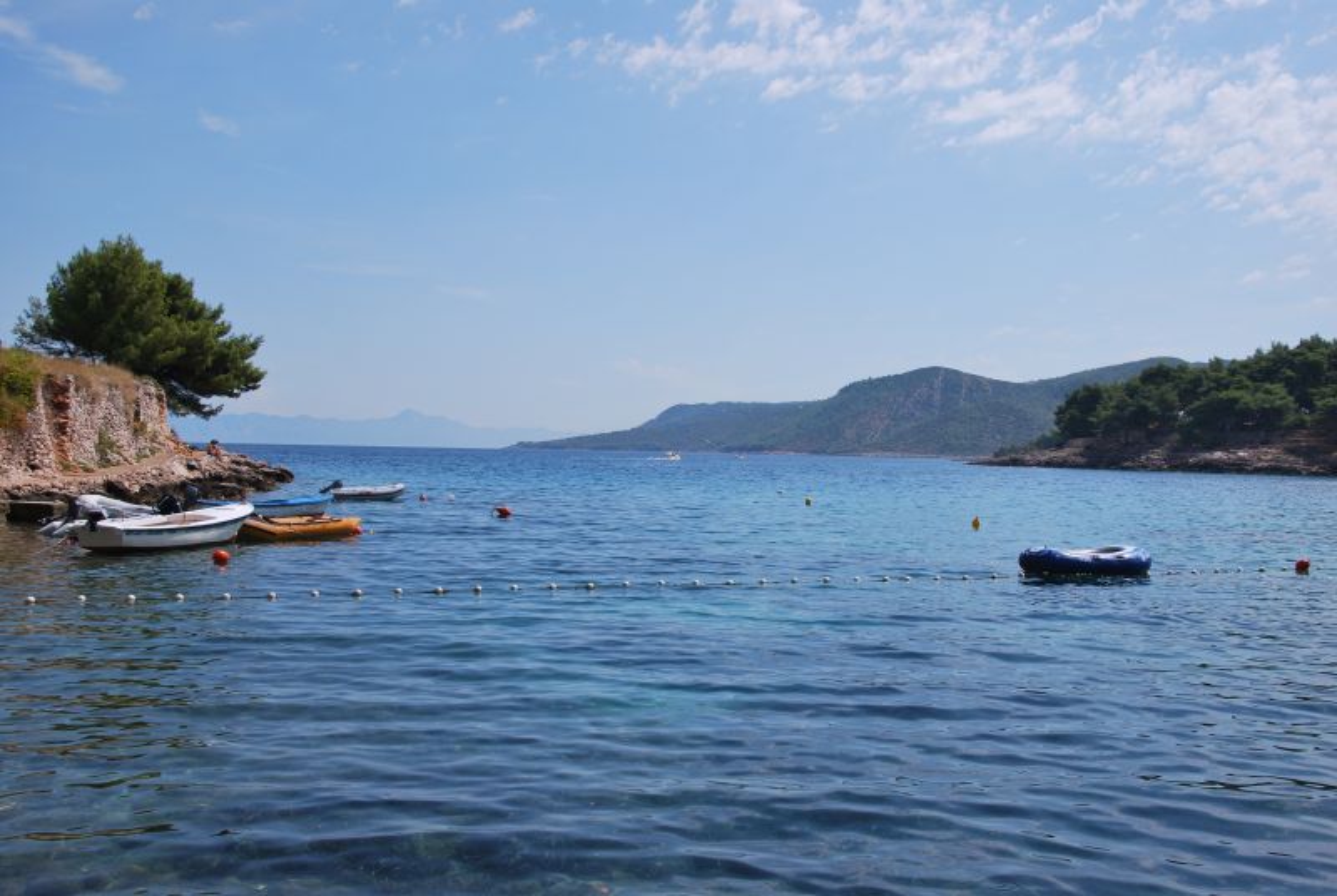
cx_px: 668
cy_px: 448
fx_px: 1395
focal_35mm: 38
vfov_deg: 35.6
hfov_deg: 51.2
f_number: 9
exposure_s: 1/320
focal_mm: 25
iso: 100
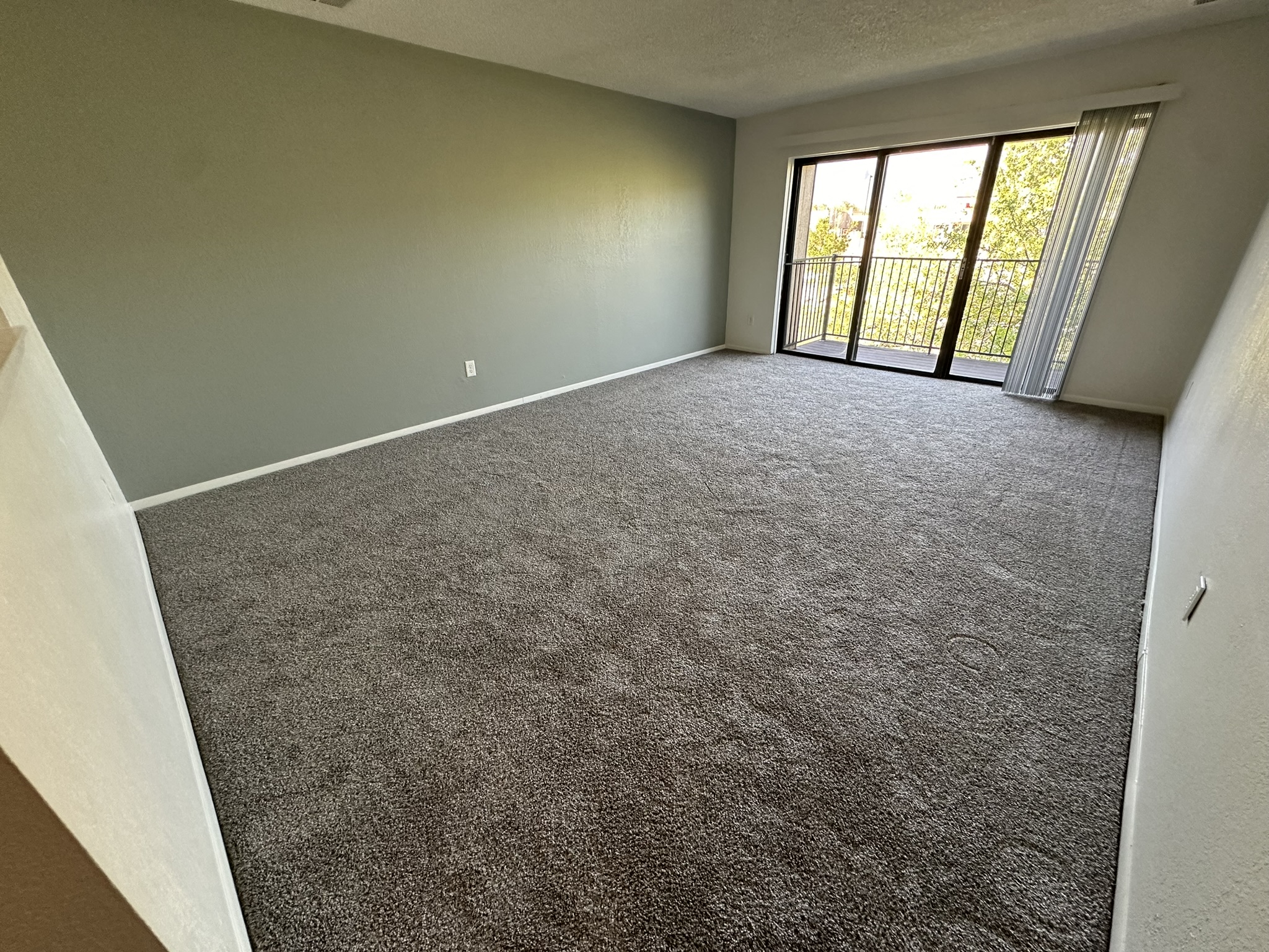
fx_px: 513
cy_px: 476
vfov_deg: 85.7
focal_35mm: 14
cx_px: 634
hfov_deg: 102.1
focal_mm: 2.22
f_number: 2.2
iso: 250
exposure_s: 1/120
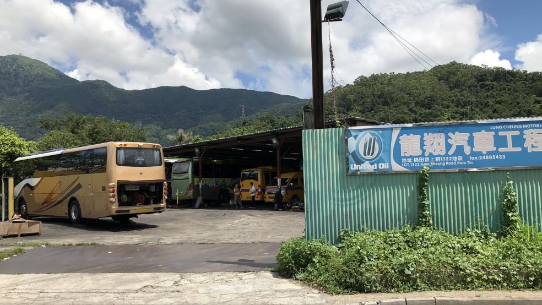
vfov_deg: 37.7
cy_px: 178
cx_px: 273
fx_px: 446
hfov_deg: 62.6
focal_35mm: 31
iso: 20
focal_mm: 3.99
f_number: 1.8
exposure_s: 1/2315
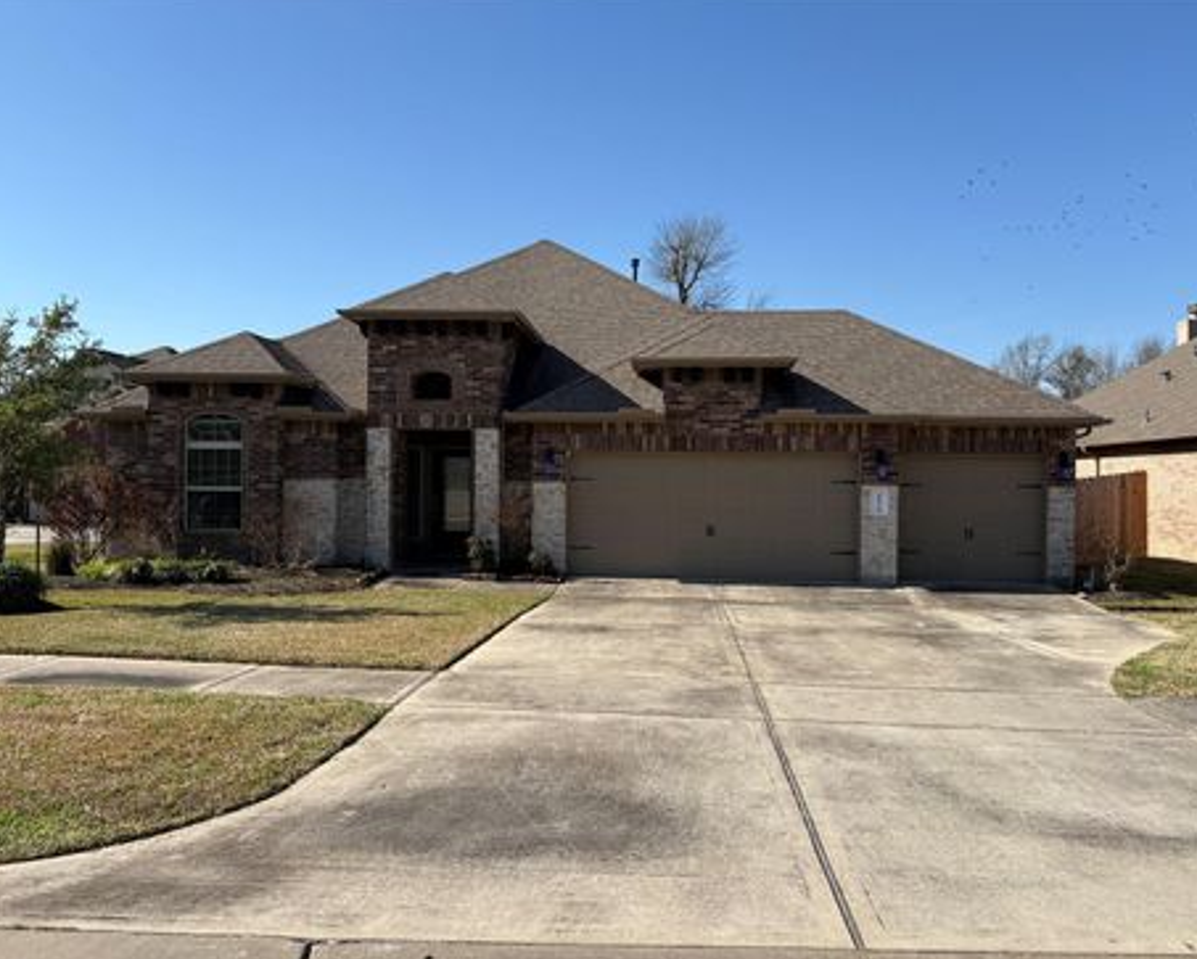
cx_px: 602
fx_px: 993
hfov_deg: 62.2
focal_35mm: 28
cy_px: 482
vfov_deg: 51.6
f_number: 1.6
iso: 50
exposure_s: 1/3831
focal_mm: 5.96
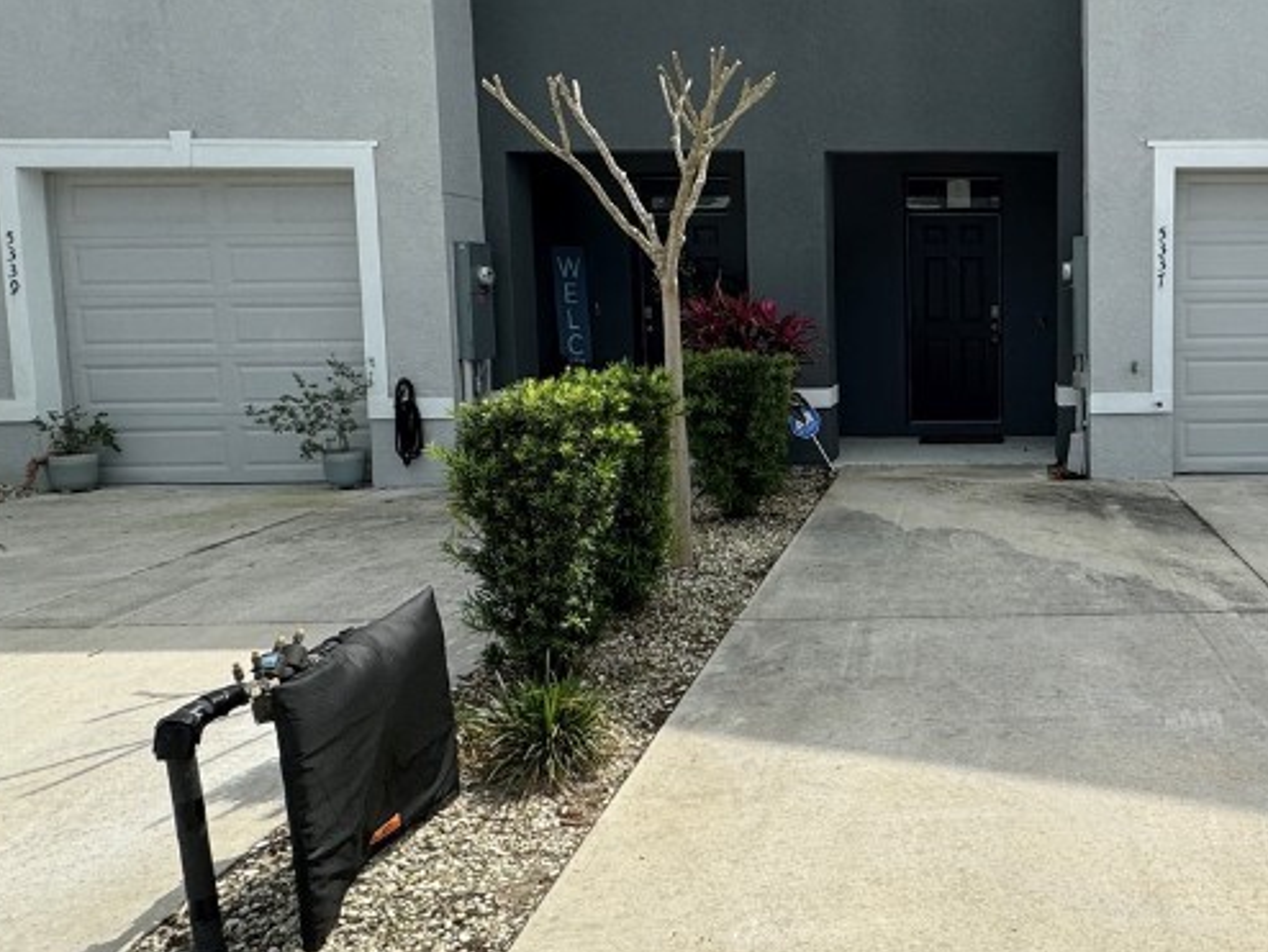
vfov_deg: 48.1
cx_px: 1032
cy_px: 400
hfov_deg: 56.7
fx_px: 1063
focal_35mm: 29
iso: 50
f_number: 2.2
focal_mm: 2.22
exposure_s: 1/1748
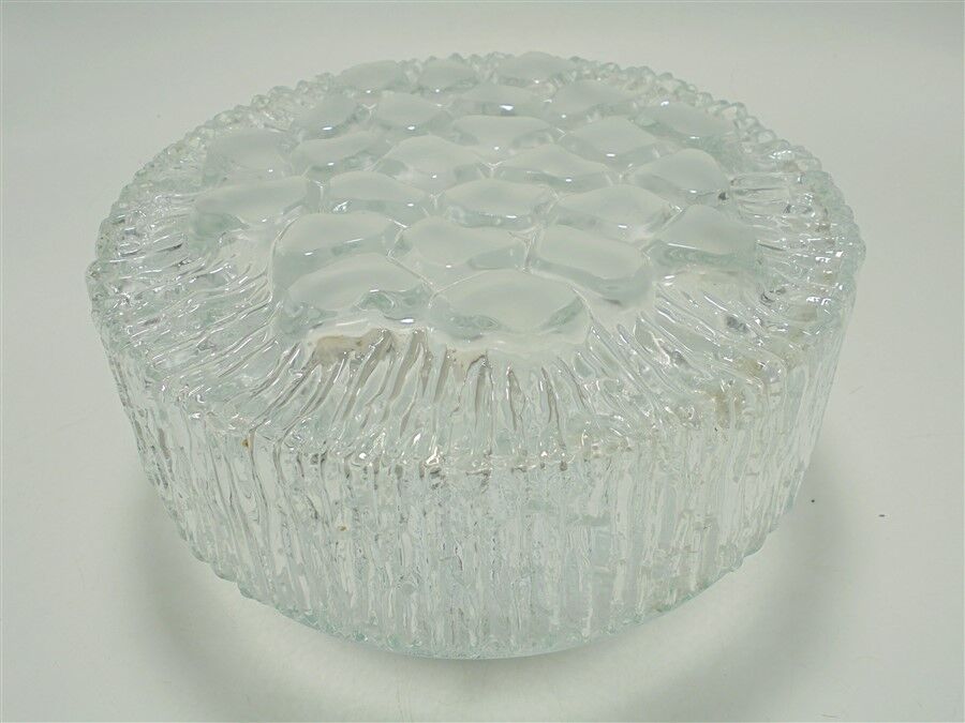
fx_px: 948
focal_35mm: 34
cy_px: 362
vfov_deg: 41.8
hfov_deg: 54.0
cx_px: 482
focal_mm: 6.1
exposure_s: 1/100
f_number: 4
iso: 100
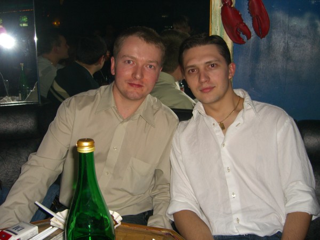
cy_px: 120
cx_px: 160
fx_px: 351
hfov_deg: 49.0
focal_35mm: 38
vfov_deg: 37.7
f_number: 2.8
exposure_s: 1/60
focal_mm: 7.9
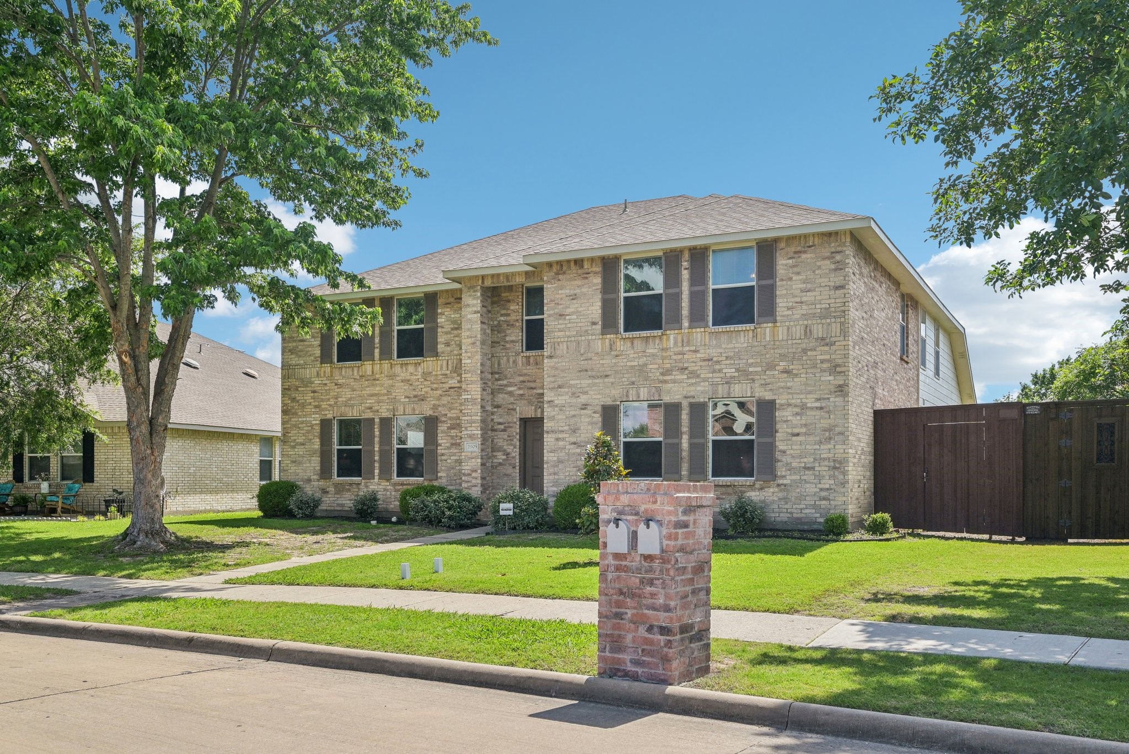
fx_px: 941
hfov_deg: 61.9
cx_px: 564
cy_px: 377
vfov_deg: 43.6
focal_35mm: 30
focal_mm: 30
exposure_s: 1/1000
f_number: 8
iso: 400
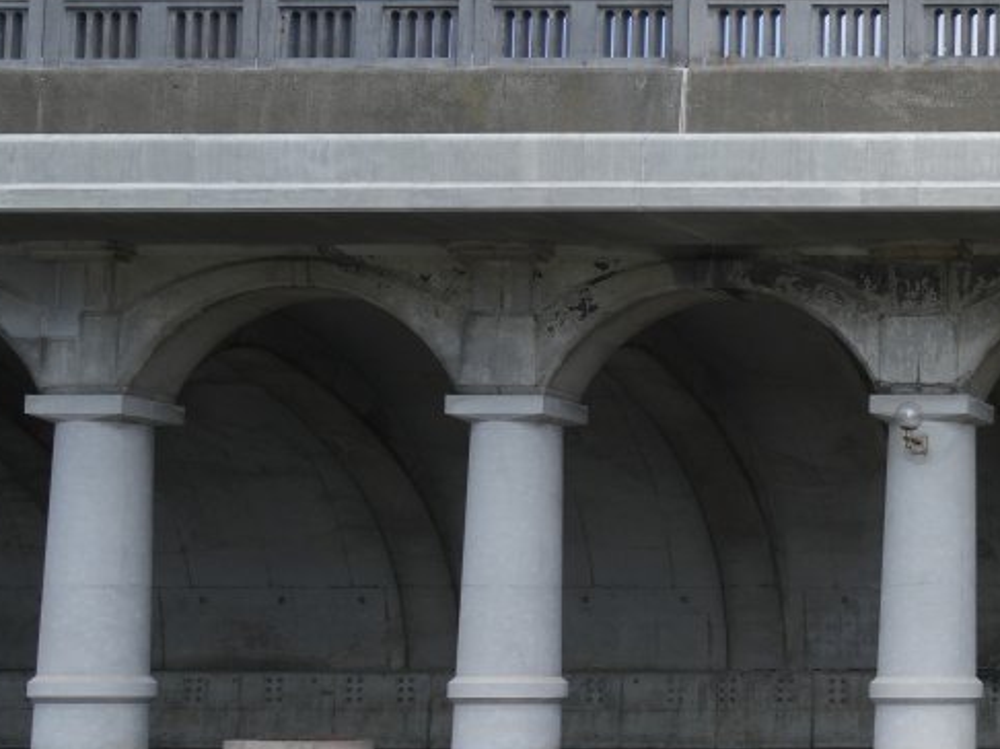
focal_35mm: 76
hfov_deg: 20.9
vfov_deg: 19.3
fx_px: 2194
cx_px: 1582
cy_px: 513
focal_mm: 24
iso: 400
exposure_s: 1/800
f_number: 8
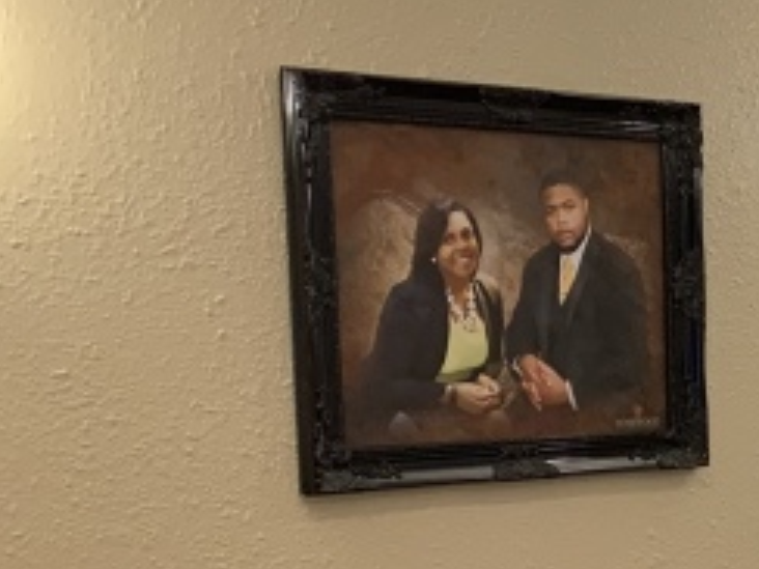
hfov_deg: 15.0
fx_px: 2390
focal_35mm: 109
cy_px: 706
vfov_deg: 13.2
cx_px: 1474
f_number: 1.8
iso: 160
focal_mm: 4.25
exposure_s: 1/60
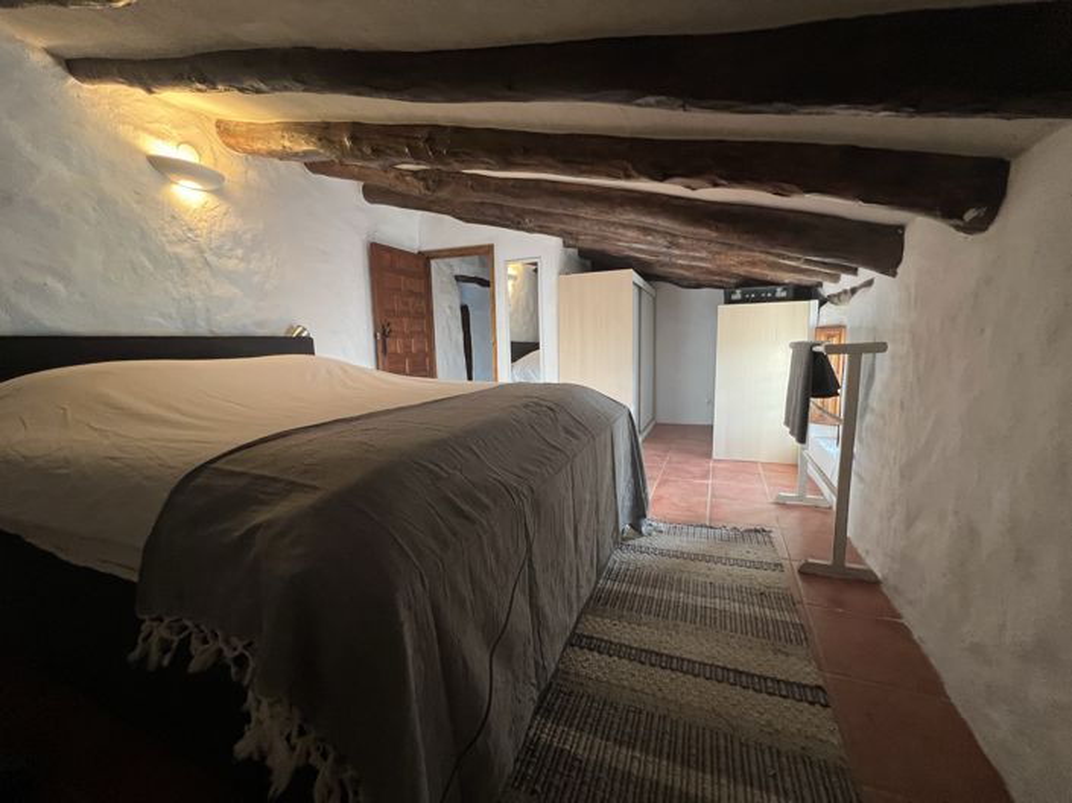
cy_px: 402
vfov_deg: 89.9
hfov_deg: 106.2
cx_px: 536
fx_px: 402
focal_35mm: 13
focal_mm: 1.57
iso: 400
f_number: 1.8
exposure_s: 1/50
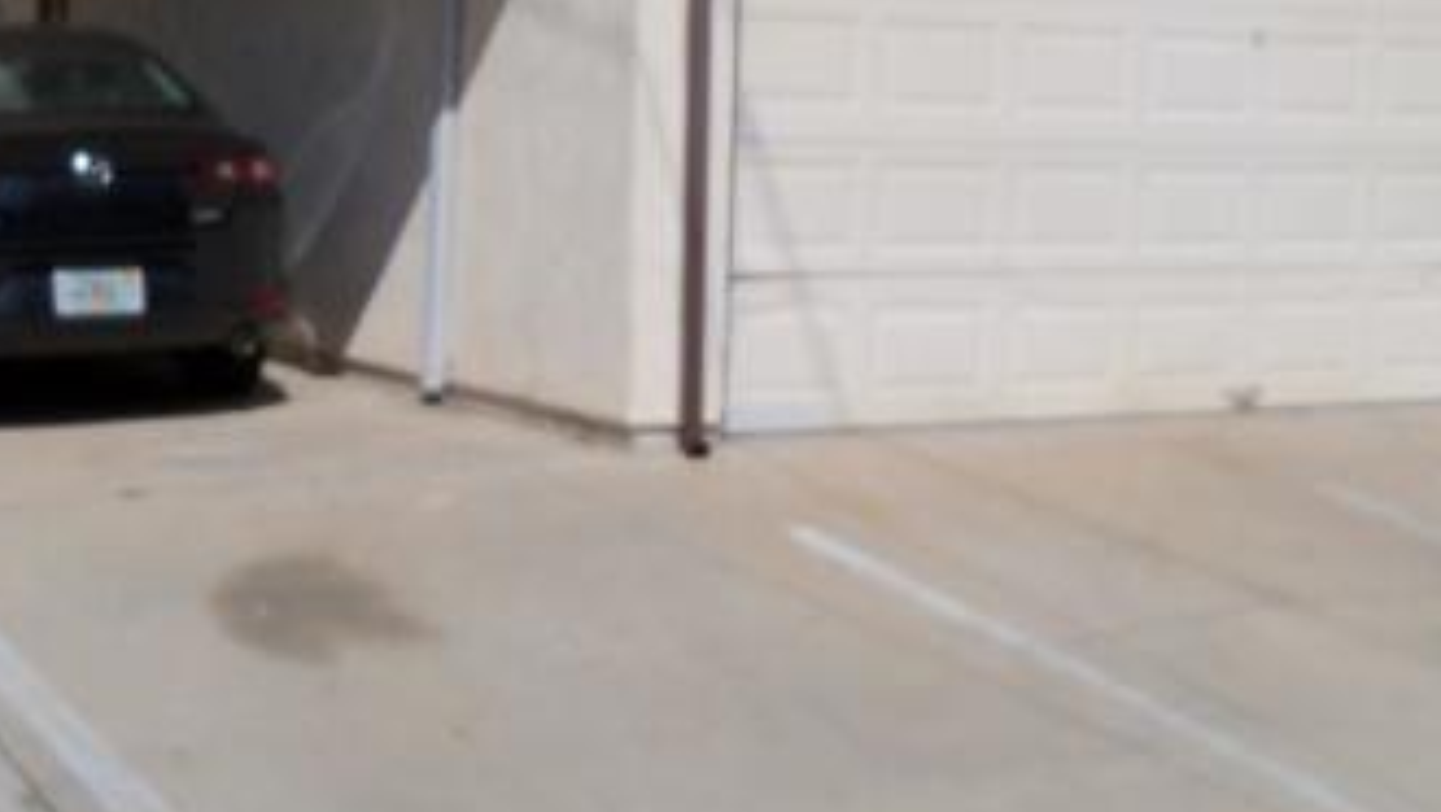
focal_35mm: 74
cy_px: -223
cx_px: 581
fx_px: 2829
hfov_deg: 28.5
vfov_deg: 15.6
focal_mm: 6.2
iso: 80
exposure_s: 1/640
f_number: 6.2
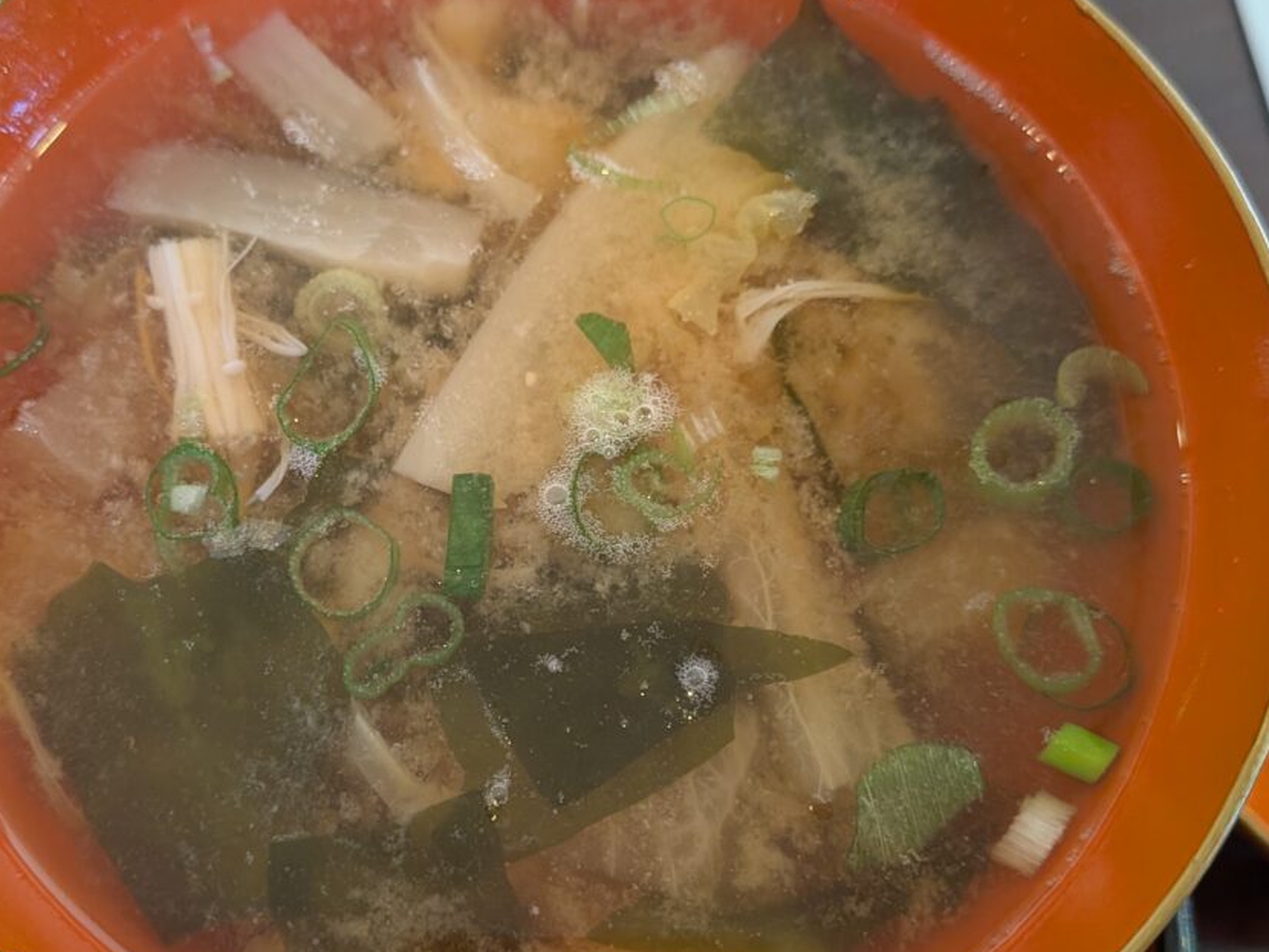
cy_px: 504
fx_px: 1357
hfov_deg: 49.8
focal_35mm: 37
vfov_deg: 38.7
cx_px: 515
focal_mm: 4.53
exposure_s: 1/40
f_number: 1.7
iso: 227
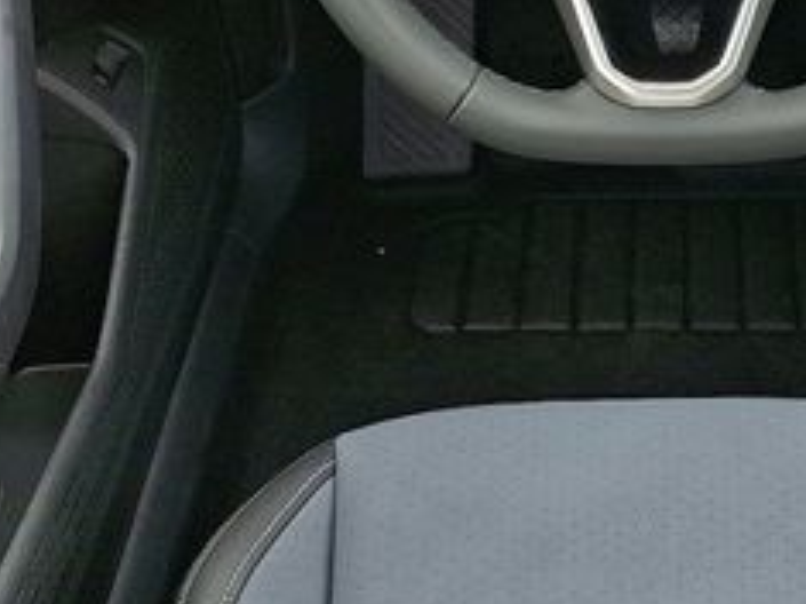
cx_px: 713
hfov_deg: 27.6
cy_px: -14
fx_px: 1583
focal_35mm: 68
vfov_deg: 20.8
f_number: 1.8
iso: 25
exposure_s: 1/100
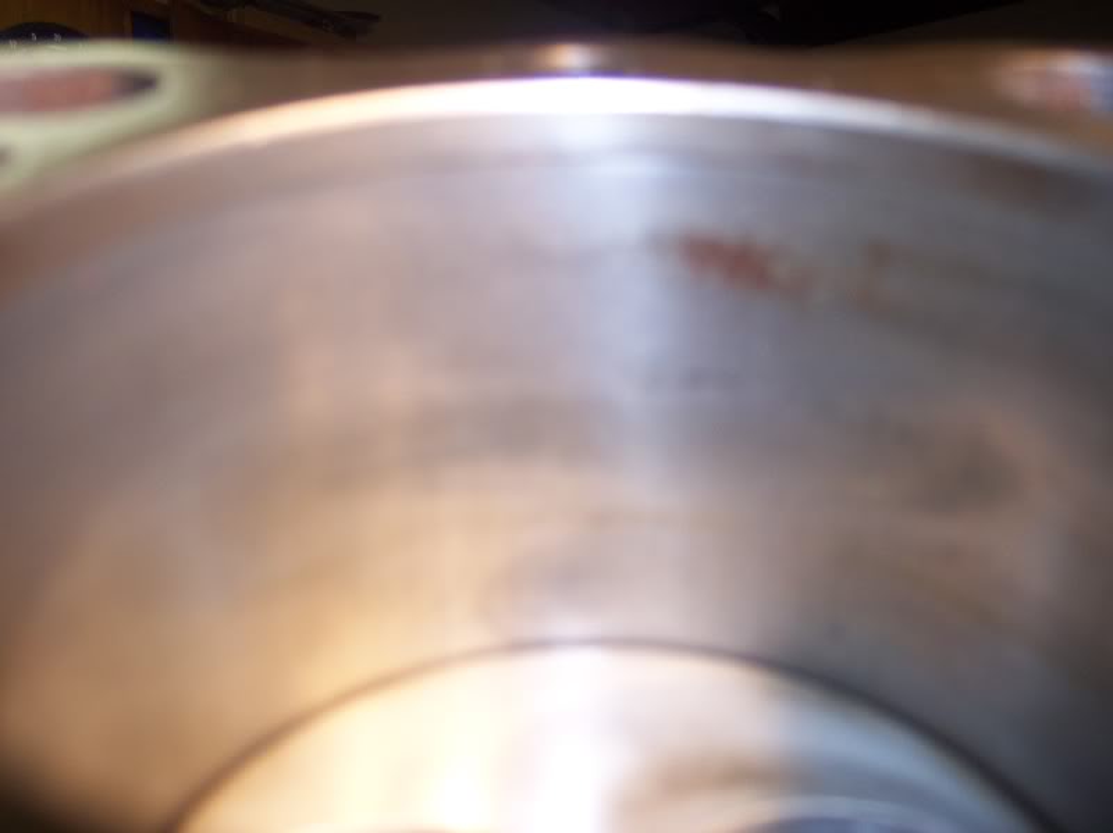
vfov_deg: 37.7
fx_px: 1221
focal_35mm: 38
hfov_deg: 49.0
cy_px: 416
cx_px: 556
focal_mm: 8
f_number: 2.8
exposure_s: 1/45
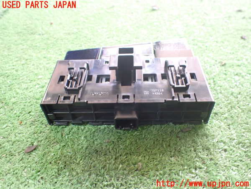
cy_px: 94
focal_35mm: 30
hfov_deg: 60.0
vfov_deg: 46.8
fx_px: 218
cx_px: 126
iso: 1000
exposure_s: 1/30
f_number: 2.3
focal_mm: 5.4
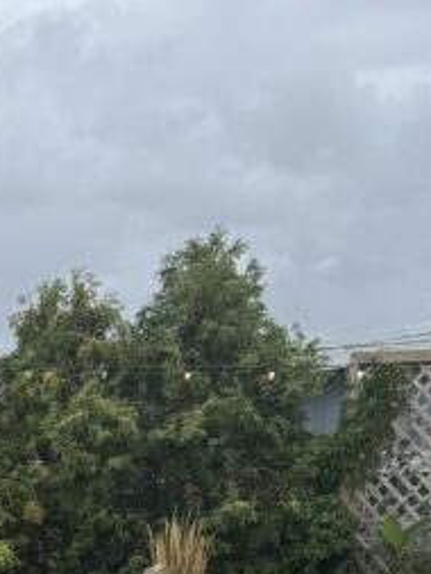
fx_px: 1609
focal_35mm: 97
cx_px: -306
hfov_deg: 13.8
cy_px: 833
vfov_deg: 18.2
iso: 80
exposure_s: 1/2604
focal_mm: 6.76
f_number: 1.78
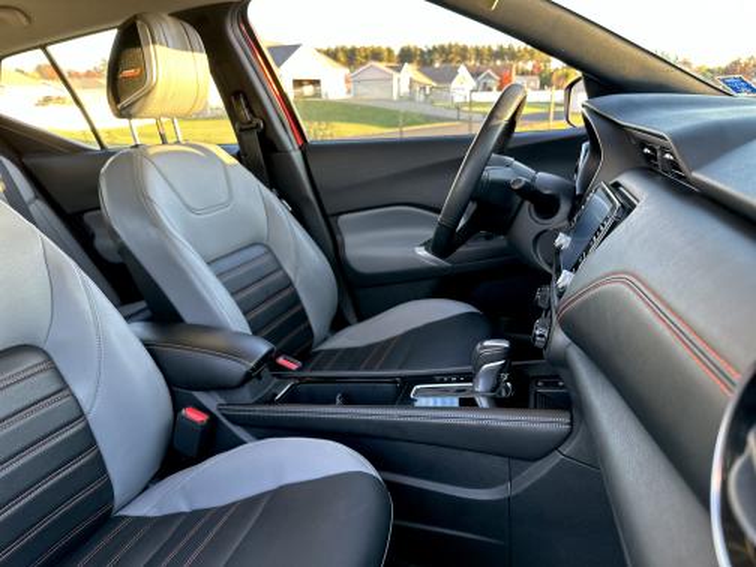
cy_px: 284
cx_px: 378
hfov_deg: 71.6
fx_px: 524
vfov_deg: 56.8
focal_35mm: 24
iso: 200
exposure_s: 1/121
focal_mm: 6.86
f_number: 1.78
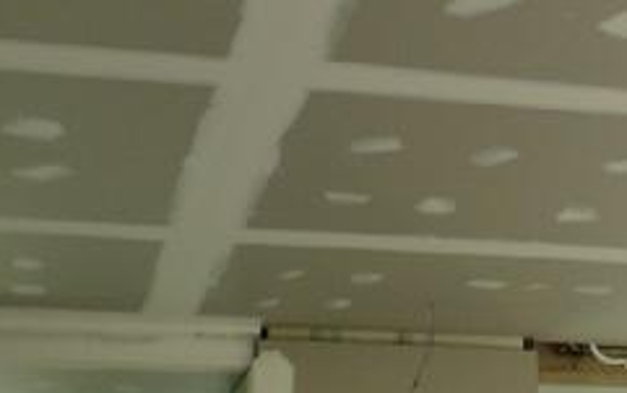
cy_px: 302
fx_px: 2103
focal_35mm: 123
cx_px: 559
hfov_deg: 16.7
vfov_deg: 10.6
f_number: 2.8
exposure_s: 1/50
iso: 100
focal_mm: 7.4
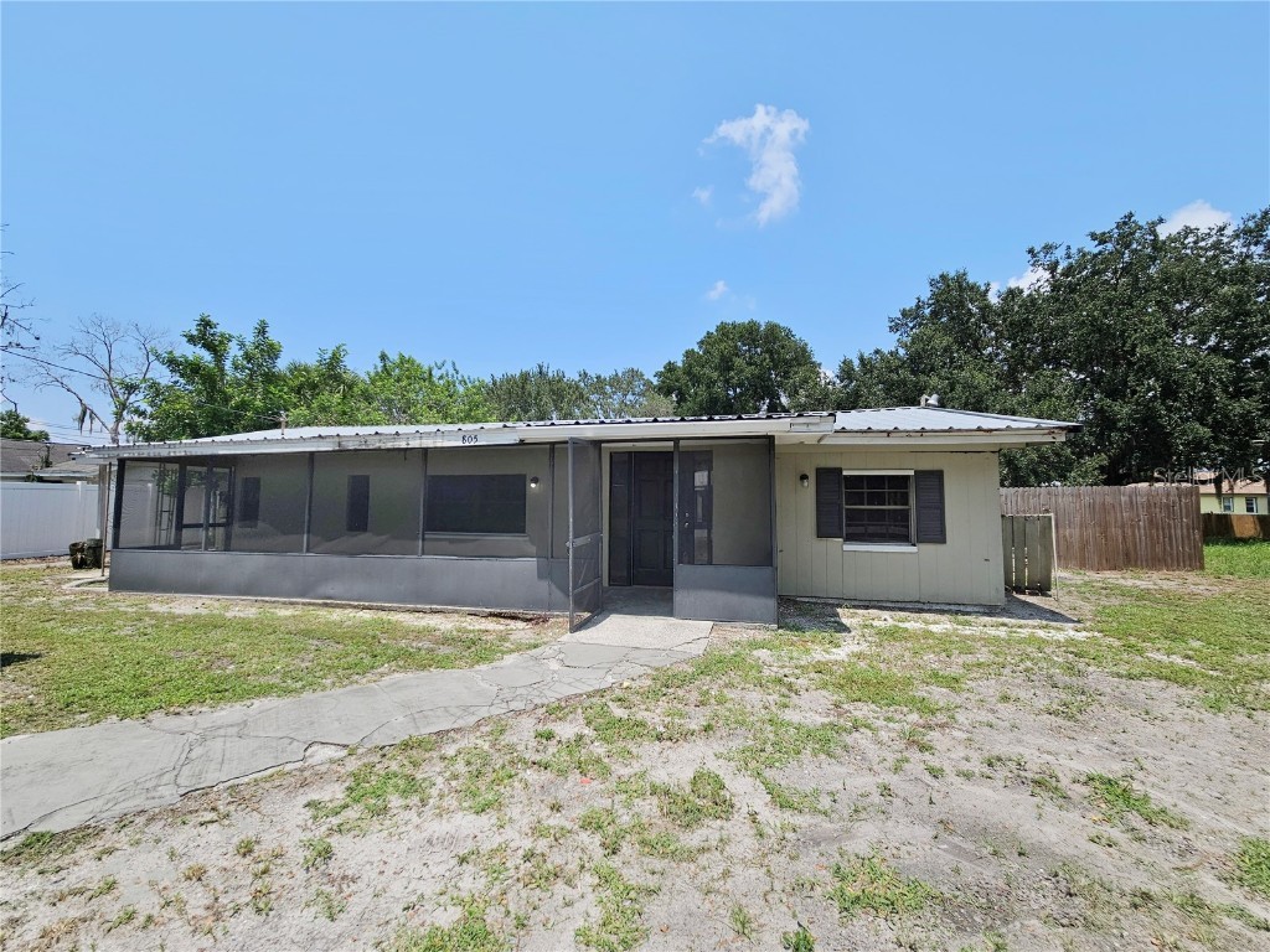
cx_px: 635
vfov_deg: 89.9
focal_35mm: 13
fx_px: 477
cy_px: 476
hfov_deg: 106.2
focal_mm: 2.2
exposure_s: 1/2679
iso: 50
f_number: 2.2
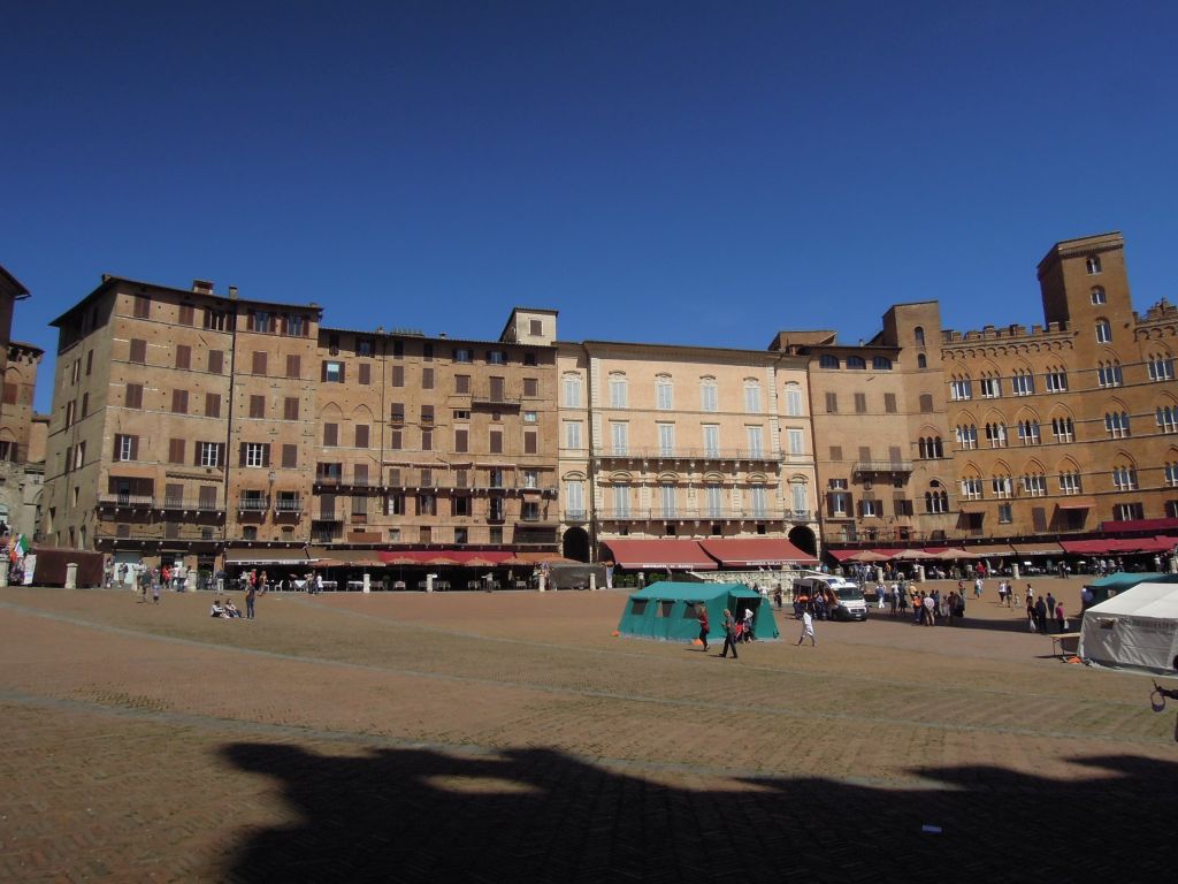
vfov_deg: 56.8
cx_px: 589
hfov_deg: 71.6
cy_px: 442
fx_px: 817
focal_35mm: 24
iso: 160
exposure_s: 1/1250
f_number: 5.6
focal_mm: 4.3
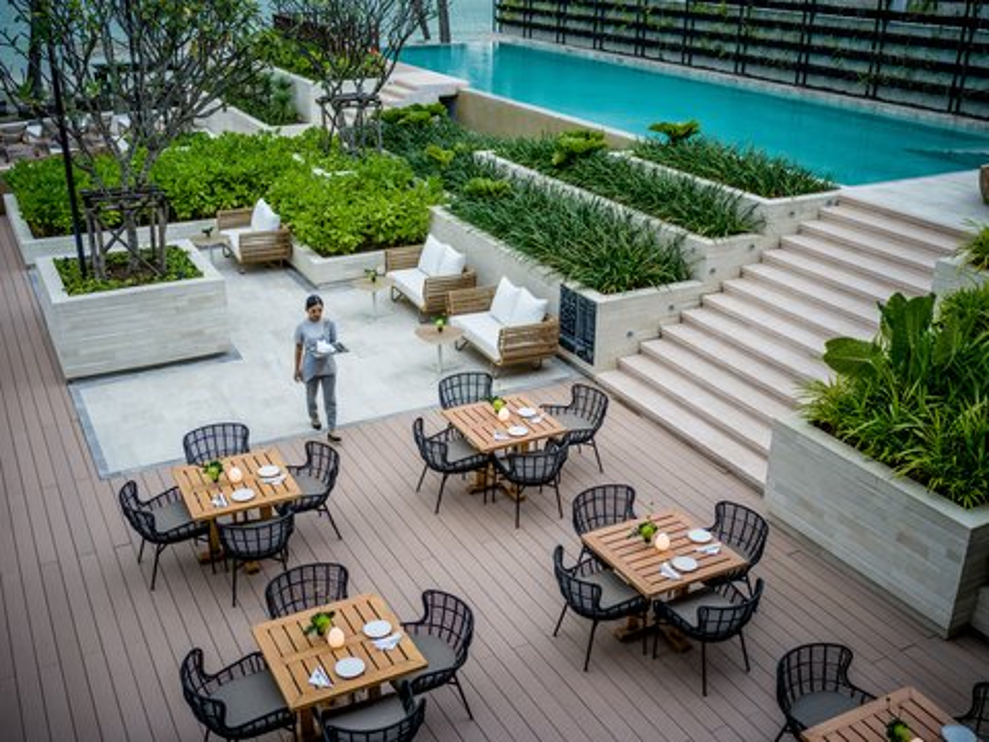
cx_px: 494
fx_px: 2029
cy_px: 371
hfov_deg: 27.4
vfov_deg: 20.7
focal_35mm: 71
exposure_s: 1/320
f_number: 3.5
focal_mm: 45
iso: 400
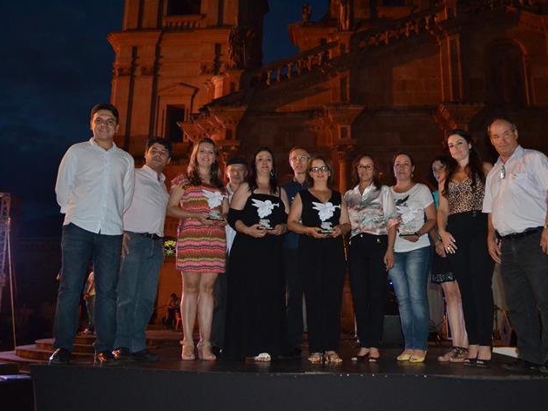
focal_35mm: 33
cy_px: 207
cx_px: 309
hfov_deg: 55.2
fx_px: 523
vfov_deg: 43.0
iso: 3200
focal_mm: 20
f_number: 3.8
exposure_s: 1/60
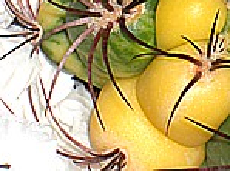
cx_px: 258
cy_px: 5
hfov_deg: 5.0
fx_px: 2605
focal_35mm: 393
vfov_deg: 3.8
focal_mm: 23.7
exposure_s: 1/60
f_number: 5.1
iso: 80
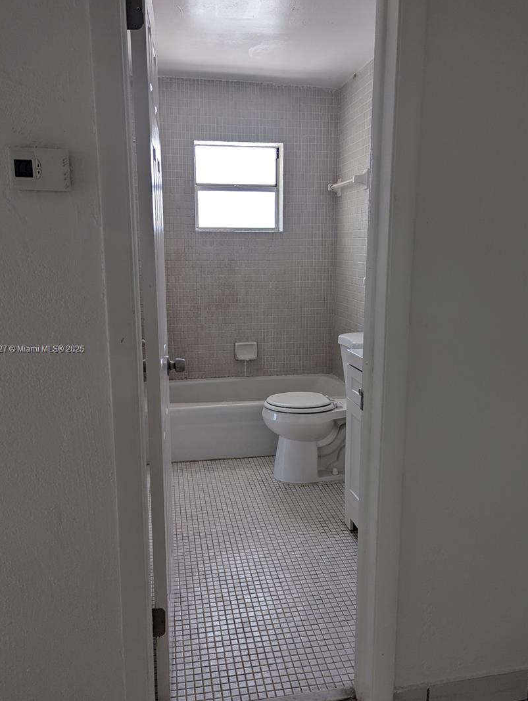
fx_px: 548
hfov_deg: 51.5
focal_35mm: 27
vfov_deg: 65.3
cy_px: 350
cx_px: 261
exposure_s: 1/120
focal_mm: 6.81
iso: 84
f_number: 1.85
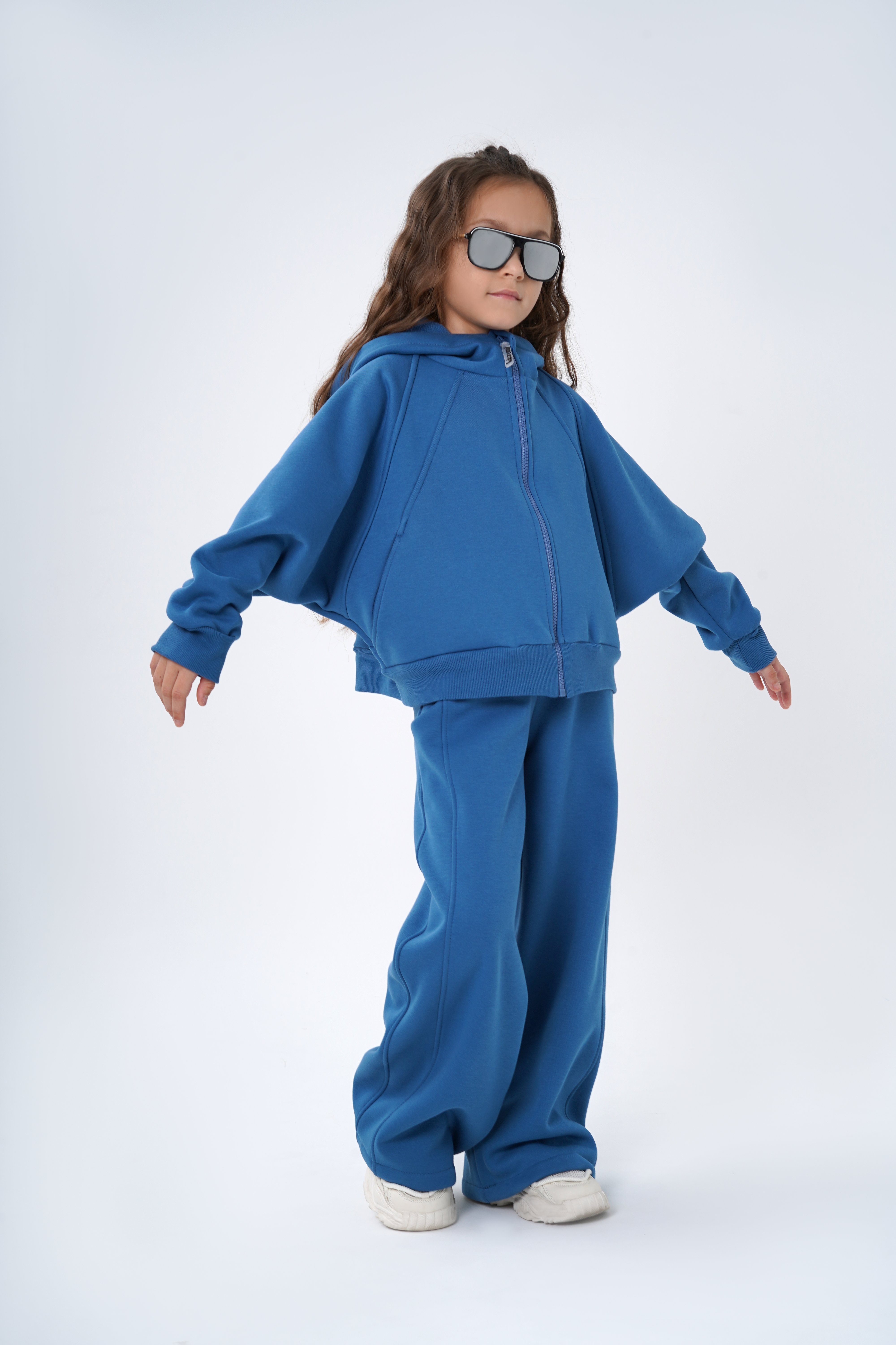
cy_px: 672
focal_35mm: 50
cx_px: 448
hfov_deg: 27.0
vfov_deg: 39.6
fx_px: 1867
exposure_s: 1/160
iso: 100
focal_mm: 50
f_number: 10
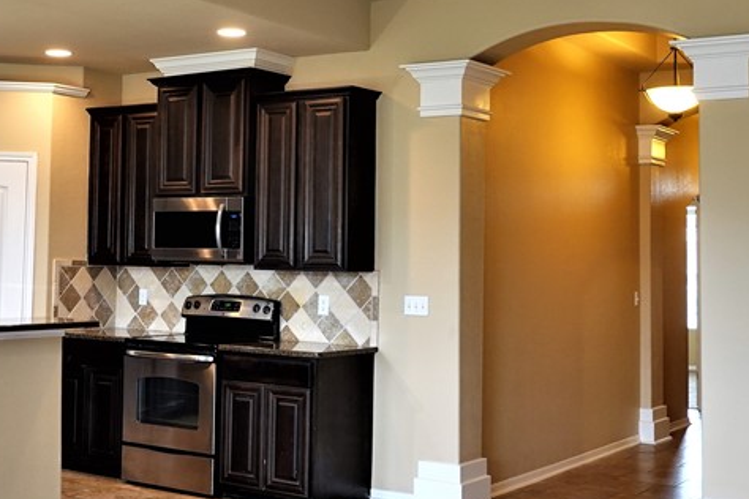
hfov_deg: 36.0
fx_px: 1144
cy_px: 183
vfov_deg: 24.5
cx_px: 280
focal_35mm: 55
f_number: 2.8
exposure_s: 1/30
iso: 250
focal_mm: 9
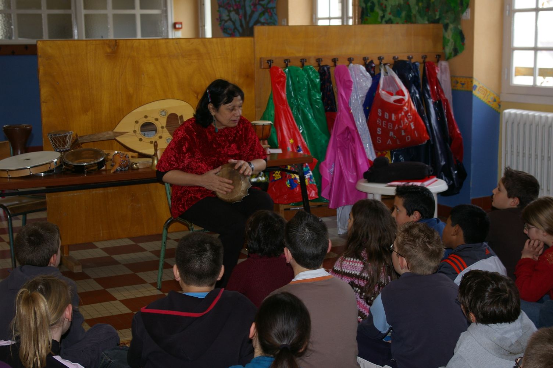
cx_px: 276
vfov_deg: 22.6
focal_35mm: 60
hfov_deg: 33.4
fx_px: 921
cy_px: 184
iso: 200
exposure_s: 1/60
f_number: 4.5
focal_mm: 40
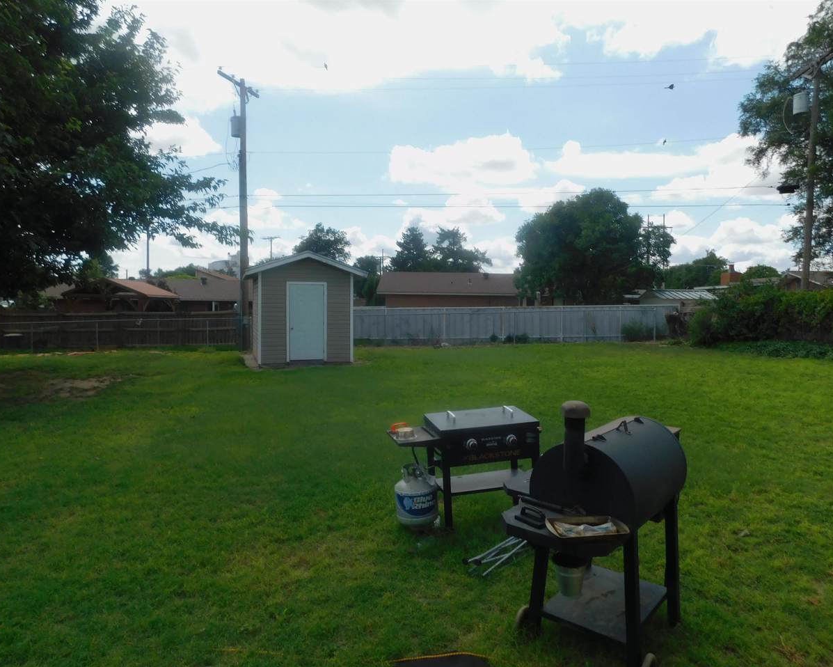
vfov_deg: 58.8
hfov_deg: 70.3
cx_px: 428
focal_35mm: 24
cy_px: 334
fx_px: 592
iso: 125
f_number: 6
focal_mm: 4
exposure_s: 1/400
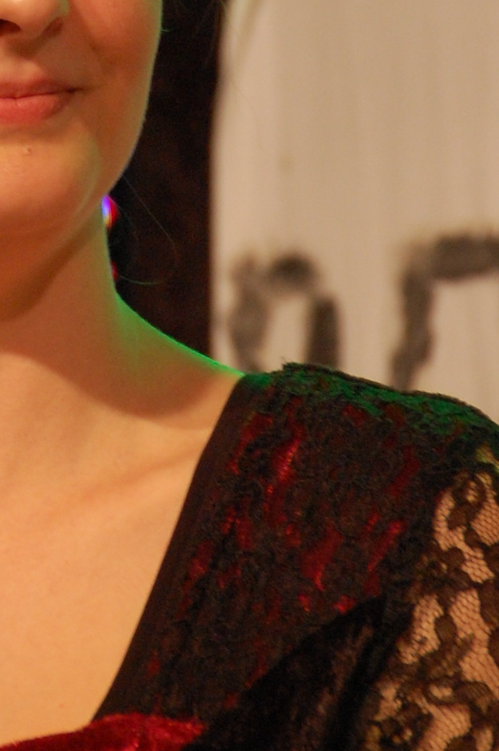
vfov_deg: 2.8
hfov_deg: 1.8
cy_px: 57
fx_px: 15499
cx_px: 24
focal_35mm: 744
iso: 800
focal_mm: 155
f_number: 6
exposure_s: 1/80
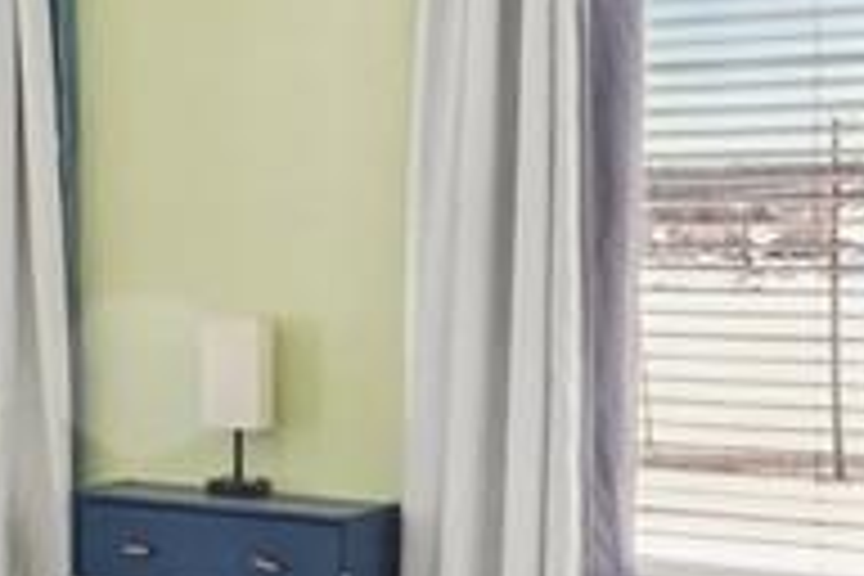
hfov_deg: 20.8
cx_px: -500
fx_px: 1920
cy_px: 261
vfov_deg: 17.1
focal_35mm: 80
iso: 800
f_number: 8
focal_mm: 10
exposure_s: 1/25
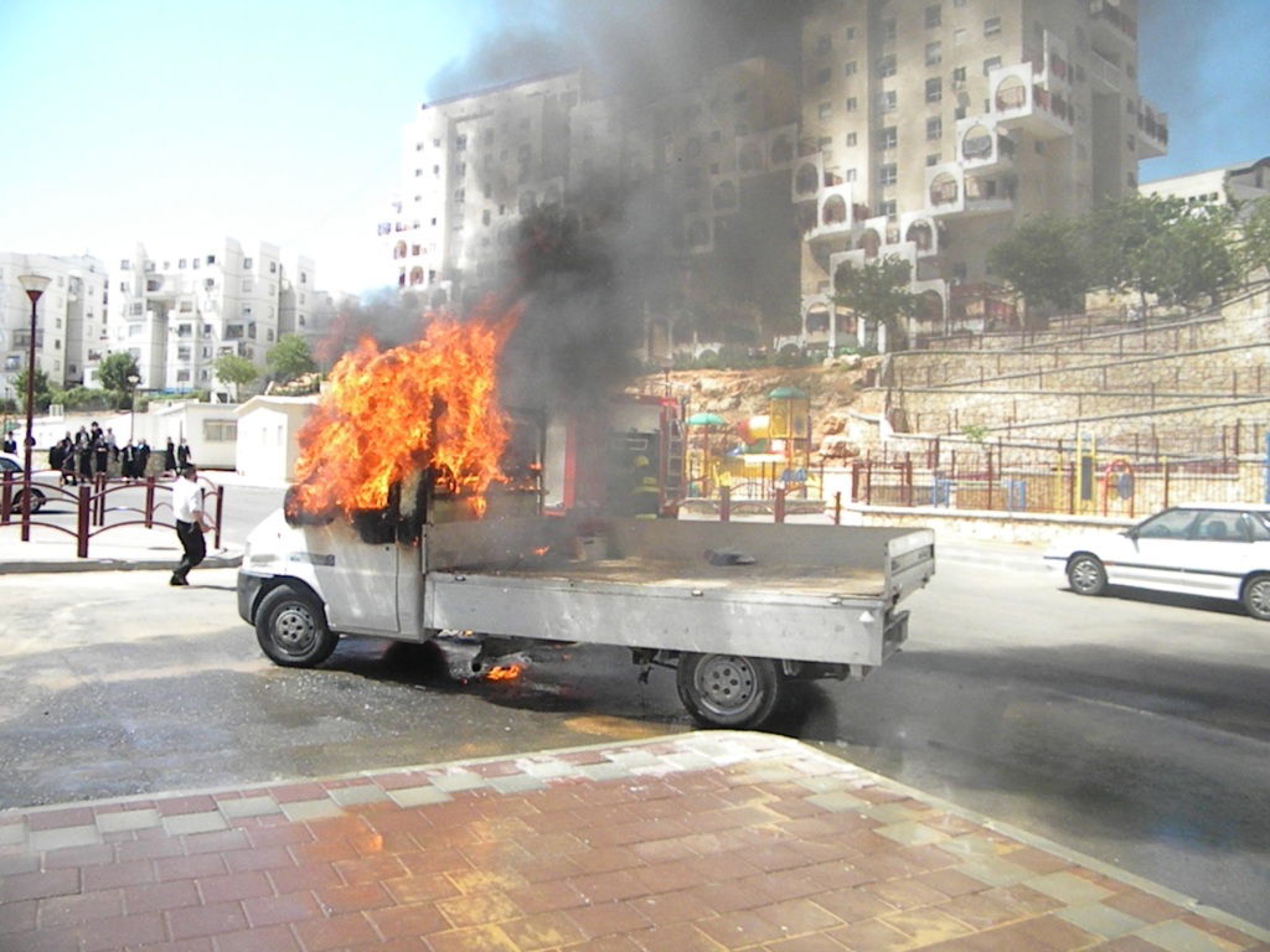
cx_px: 635
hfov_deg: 63.4
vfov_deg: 49.7
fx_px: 1027
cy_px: 476
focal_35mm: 28
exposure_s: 1/1000
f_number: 7
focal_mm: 5
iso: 720
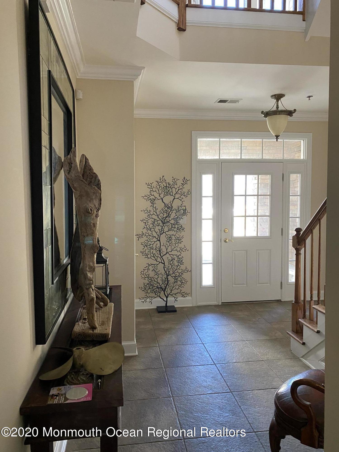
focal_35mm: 26
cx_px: 170
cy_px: 226
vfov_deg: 67.3
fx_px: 339
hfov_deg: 53.1
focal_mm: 4.25
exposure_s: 1/60
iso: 250
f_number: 1.8
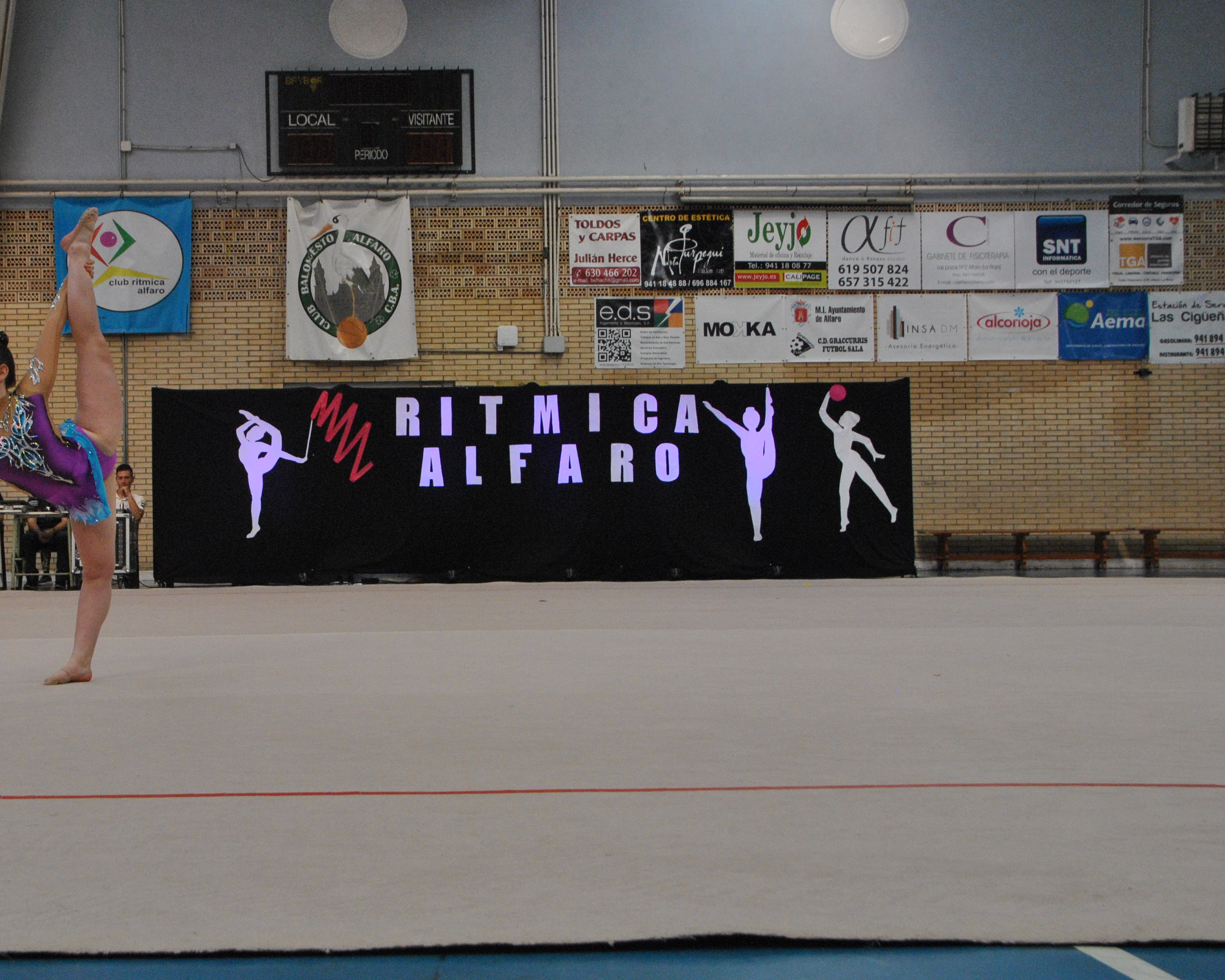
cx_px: 352
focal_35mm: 59
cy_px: 441
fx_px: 2127
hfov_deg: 31.7
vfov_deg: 25.9
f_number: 7.1
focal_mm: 29
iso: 800
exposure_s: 1/200
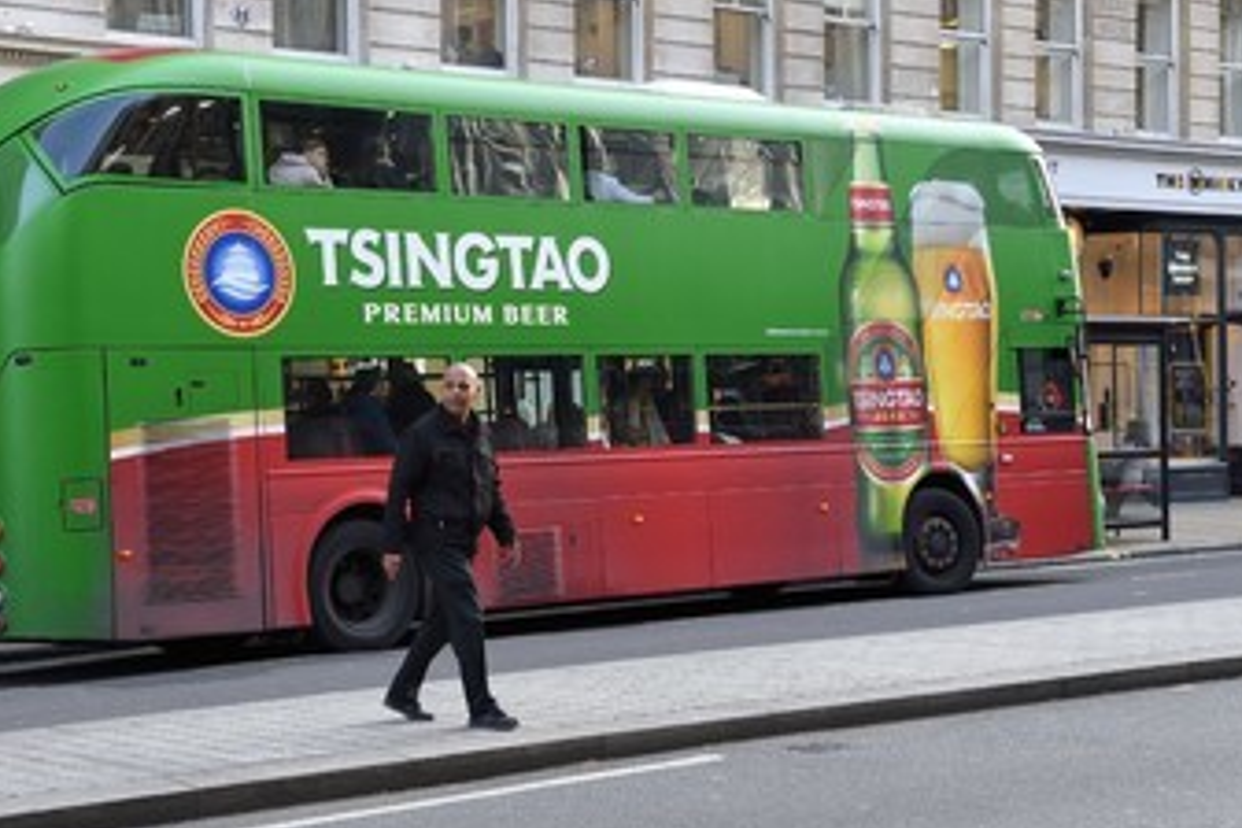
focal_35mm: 65
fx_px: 2242
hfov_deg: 31.0
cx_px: 591
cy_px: 329
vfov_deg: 20.9
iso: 800
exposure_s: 1/160
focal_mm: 52
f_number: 9
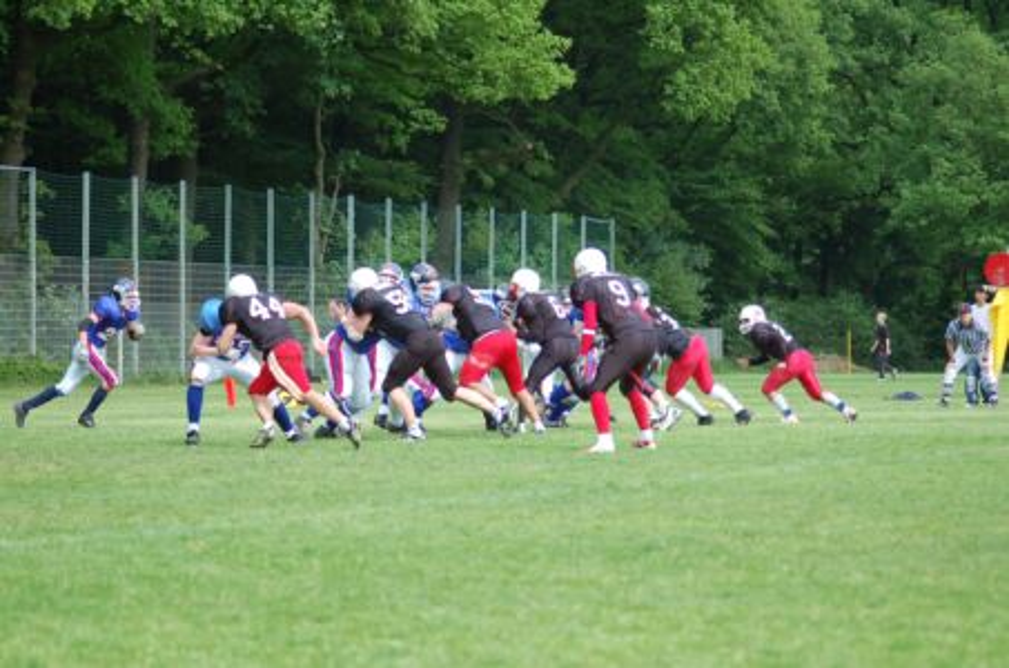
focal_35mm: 142
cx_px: 504
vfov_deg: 9.6
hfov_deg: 14.4
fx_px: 3986
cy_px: 334
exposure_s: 1/1000
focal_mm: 95
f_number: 4.2
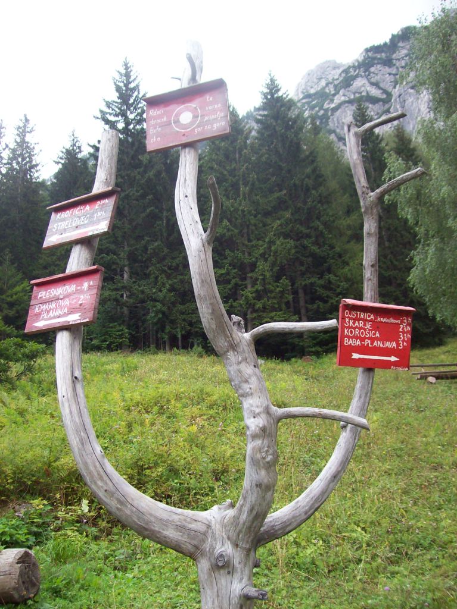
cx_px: 228
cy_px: 304
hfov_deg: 39.6
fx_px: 634
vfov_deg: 51.4
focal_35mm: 36
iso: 80
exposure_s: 1/153
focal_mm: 6
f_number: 2.7
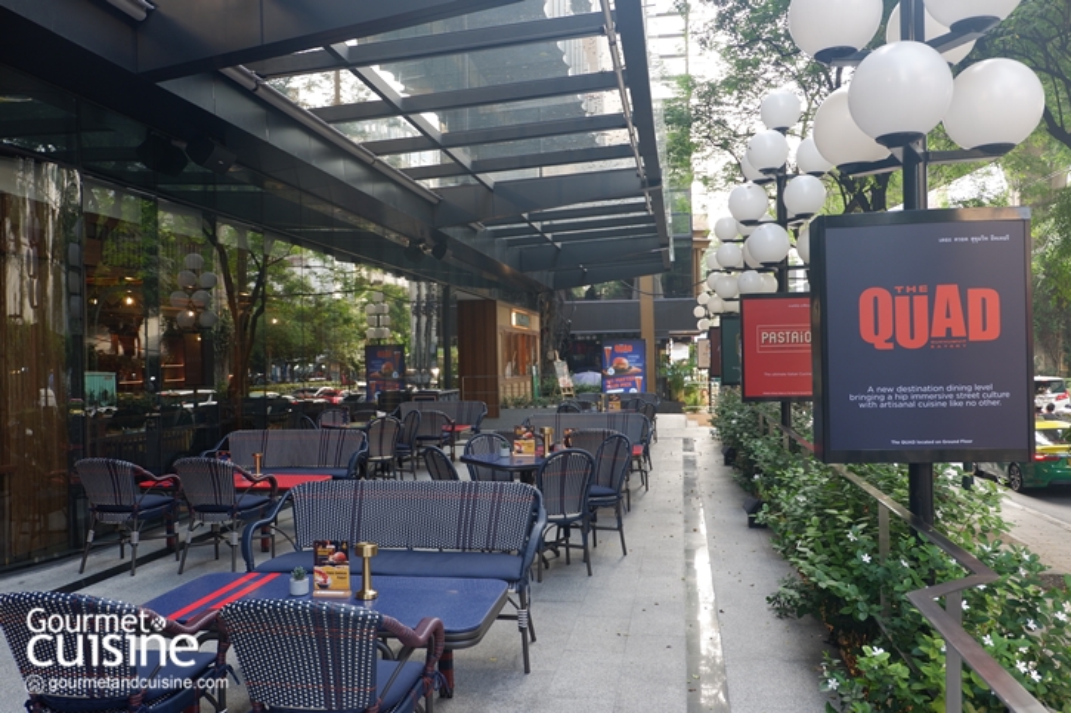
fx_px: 862
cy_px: 356
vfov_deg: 44.9
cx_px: 536
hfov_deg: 63.7
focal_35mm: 29
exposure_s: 1/52
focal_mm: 19.2
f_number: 3.8
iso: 200
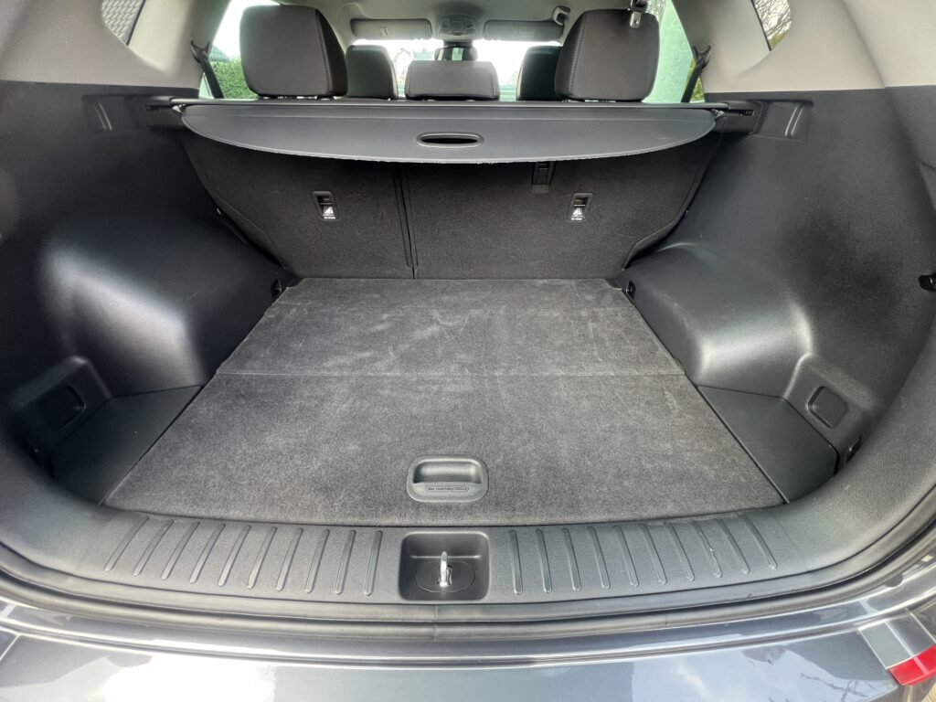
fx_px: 352
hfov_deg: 106.2
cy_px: 351
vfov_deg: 89.9
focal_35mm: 13
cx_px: 468
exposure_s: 1/99
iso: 160
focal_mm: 1.57
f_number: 1.8
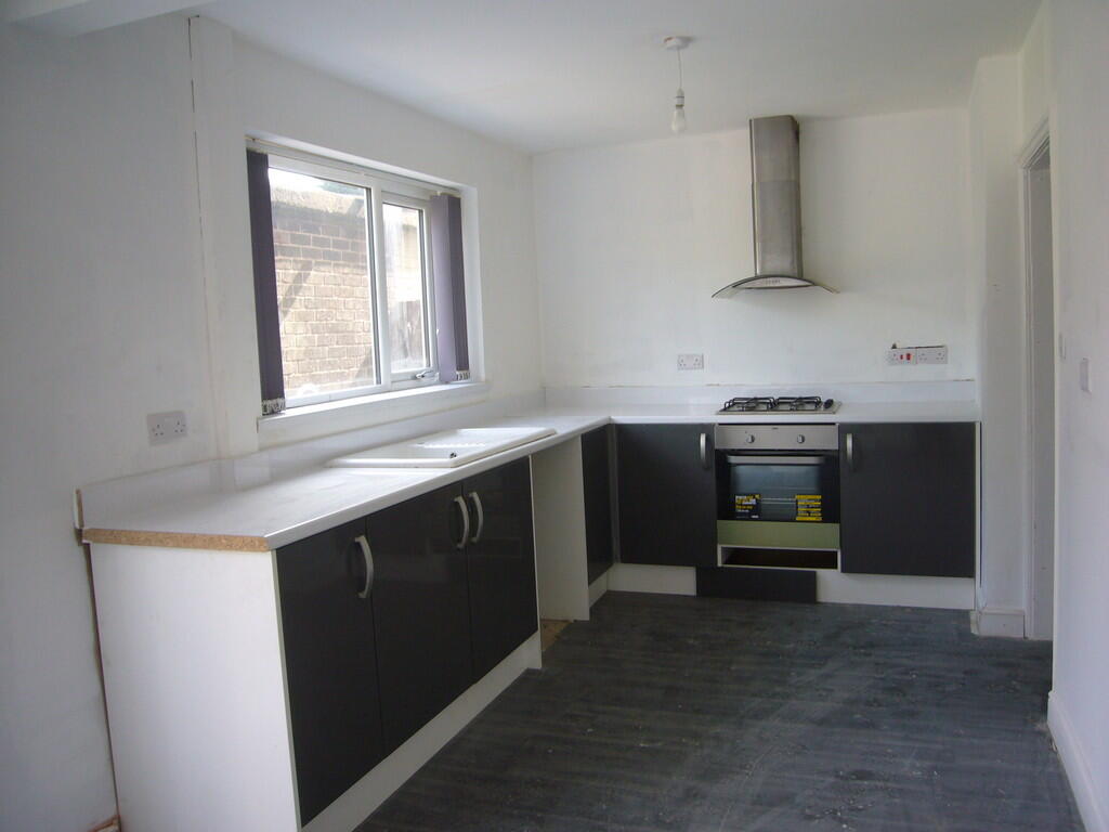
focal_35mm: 28
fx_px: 897
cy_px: 416
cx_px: 554
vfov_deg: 49.7
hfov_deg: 63.4
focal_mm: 4.6
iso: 80
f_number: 2.8
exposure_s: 1/50
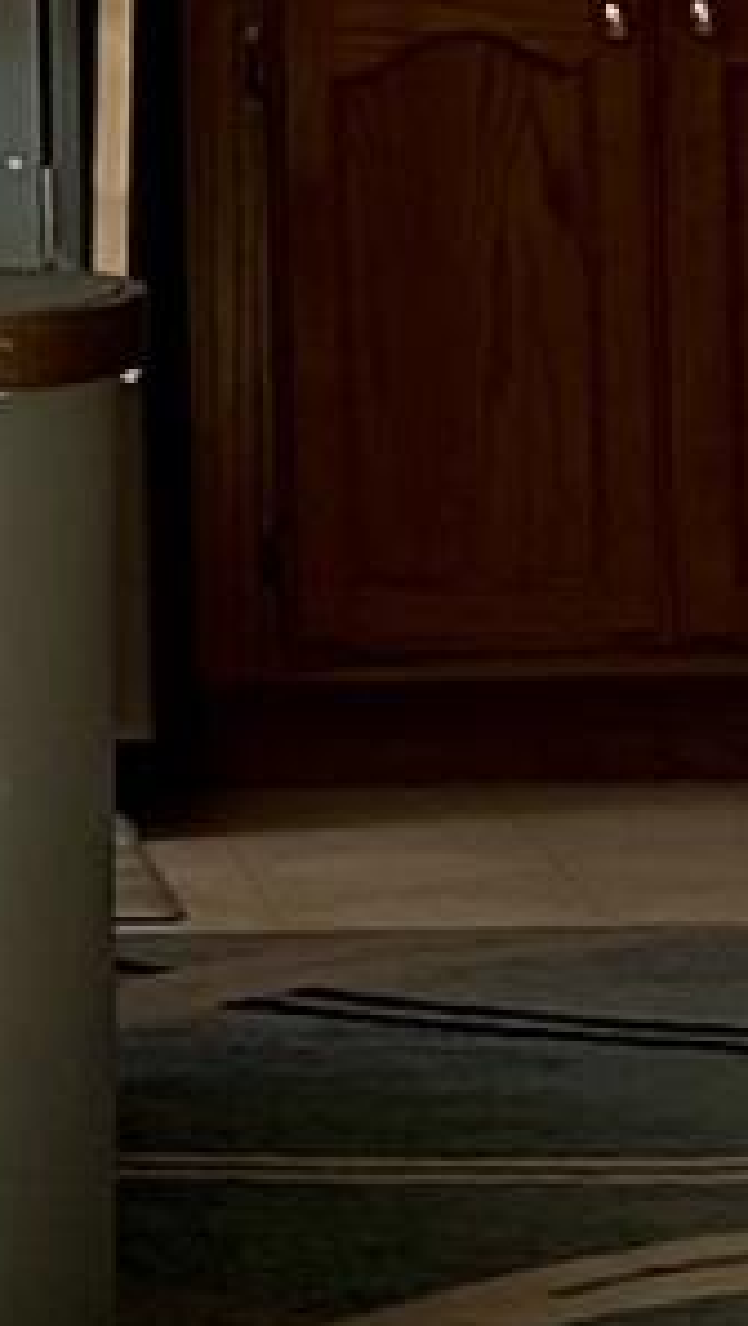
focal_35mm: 285
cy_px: 85
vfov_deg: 7.5
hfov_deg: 4.1
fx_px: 10032
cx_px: -1465
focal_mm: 5.7
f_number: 1.5
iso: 80
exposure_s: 1/120
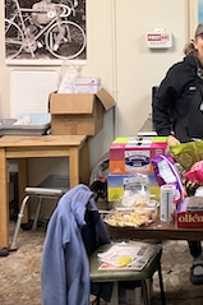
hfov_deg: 19.9
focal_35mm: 61
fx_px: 517
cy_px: 85
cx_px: 285
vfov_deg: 32.4
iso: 160
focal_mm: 3.99
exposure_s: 1/60
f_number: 1.8
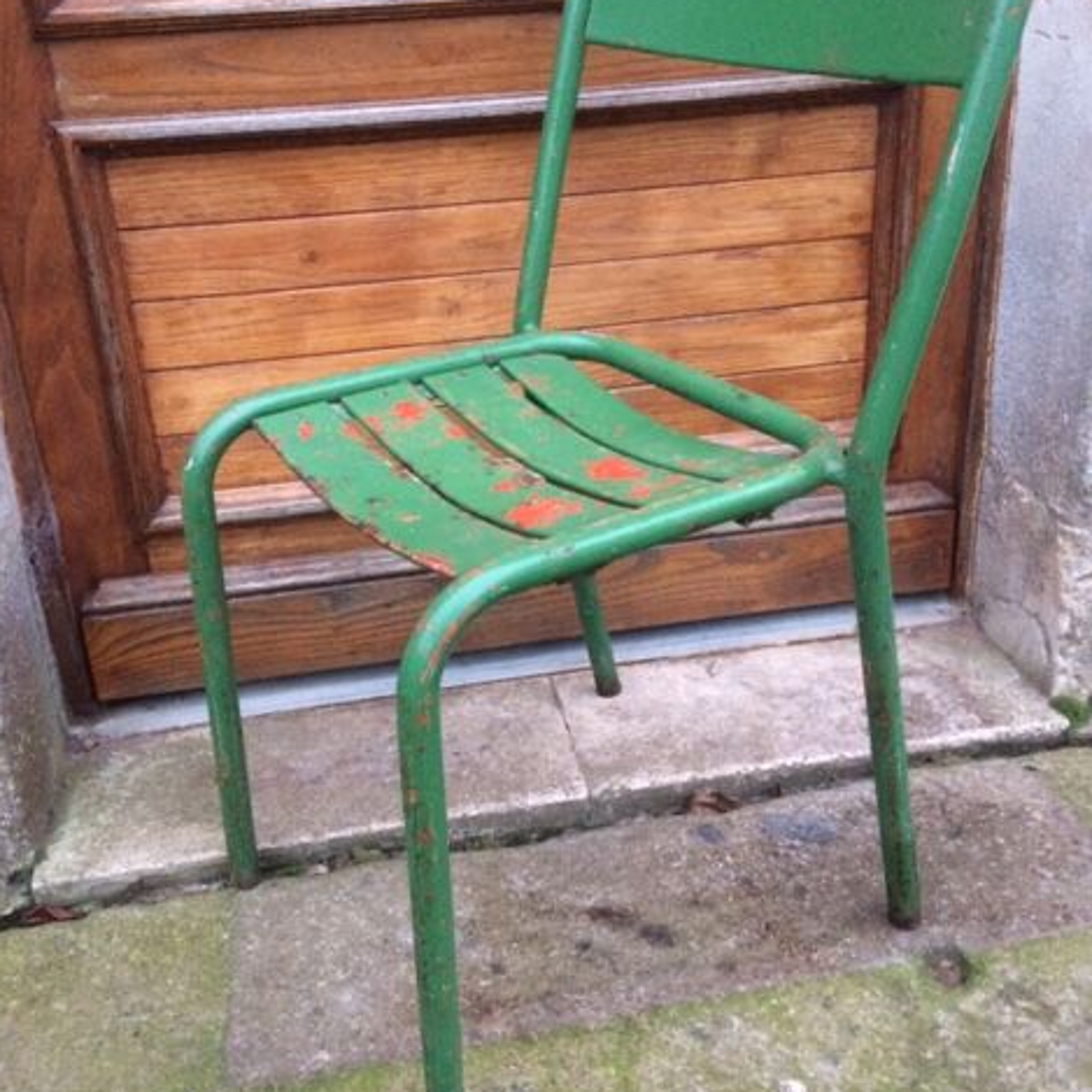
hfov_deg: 47.2
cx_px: 538
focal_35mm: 35
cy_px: 491
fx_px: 1249
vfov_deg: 47.2
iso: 320
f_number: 2.2
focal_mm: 4.15
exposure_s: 1/25
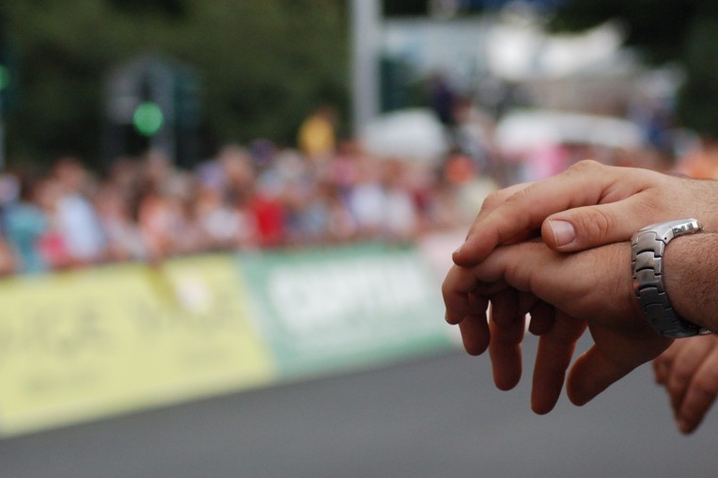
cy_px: 239
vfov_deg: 6.8
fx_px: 4005
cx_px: 332
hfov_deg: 10.2
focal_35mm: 201
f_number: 5.6
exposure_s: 1/400
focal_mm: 100
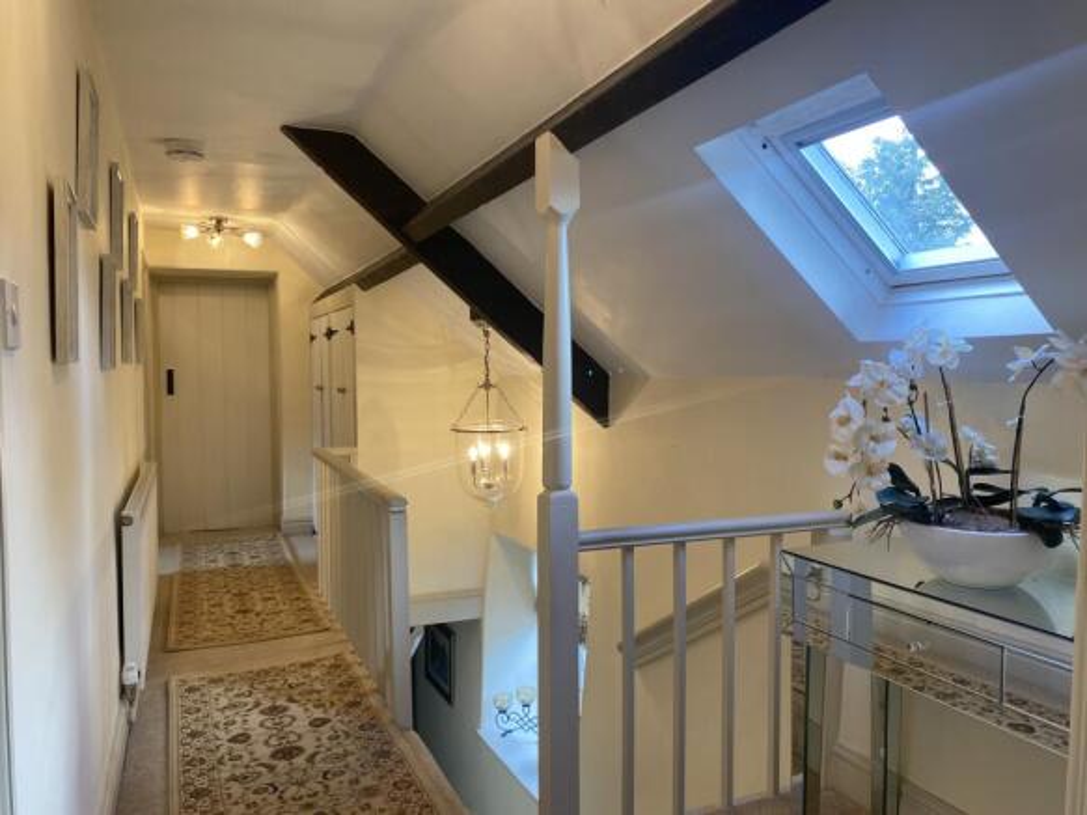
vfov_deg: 53.0
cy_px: 408
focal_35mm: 26
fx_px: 816
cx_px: 544
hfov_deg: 67.3
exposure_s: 1/100
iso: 125
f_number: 1.8
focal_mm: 4.25
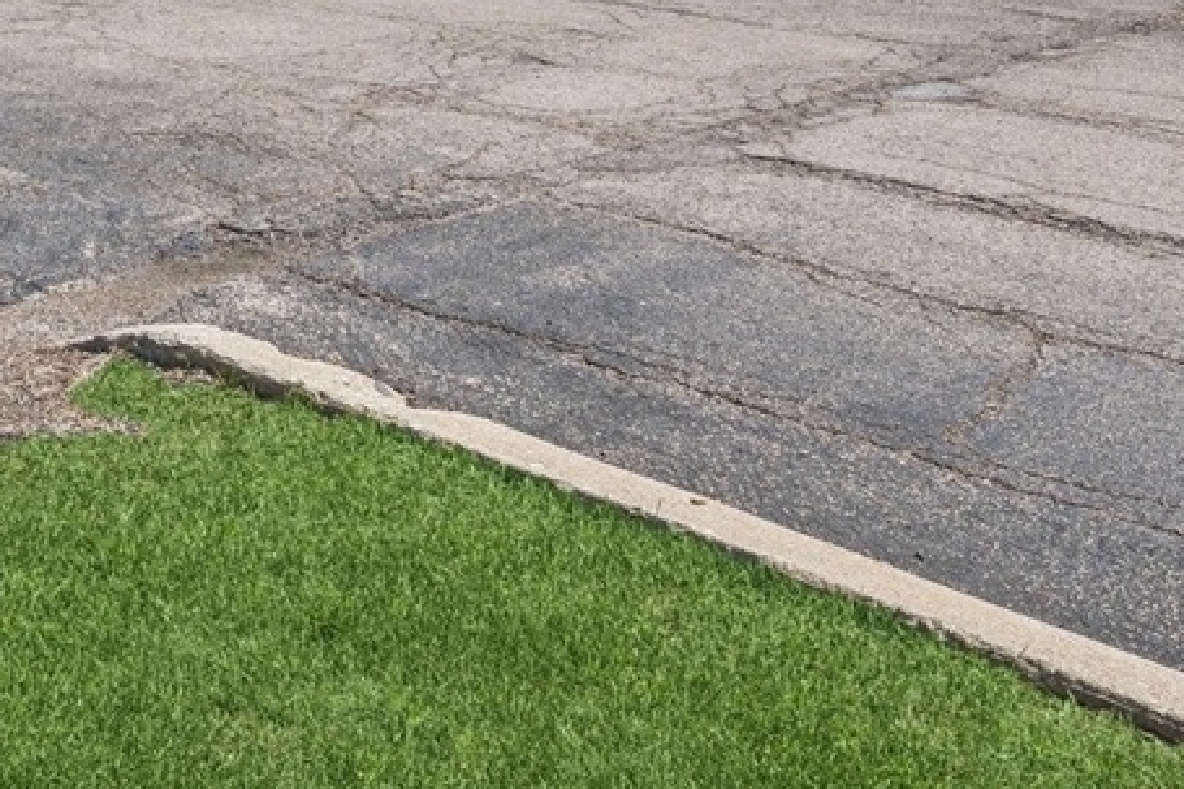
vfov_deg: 21.9
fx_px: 1874
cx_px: -94
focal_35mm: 57
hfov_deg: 31.4
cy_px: -174
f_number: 11
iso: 200
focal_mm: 16
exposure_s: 1/500
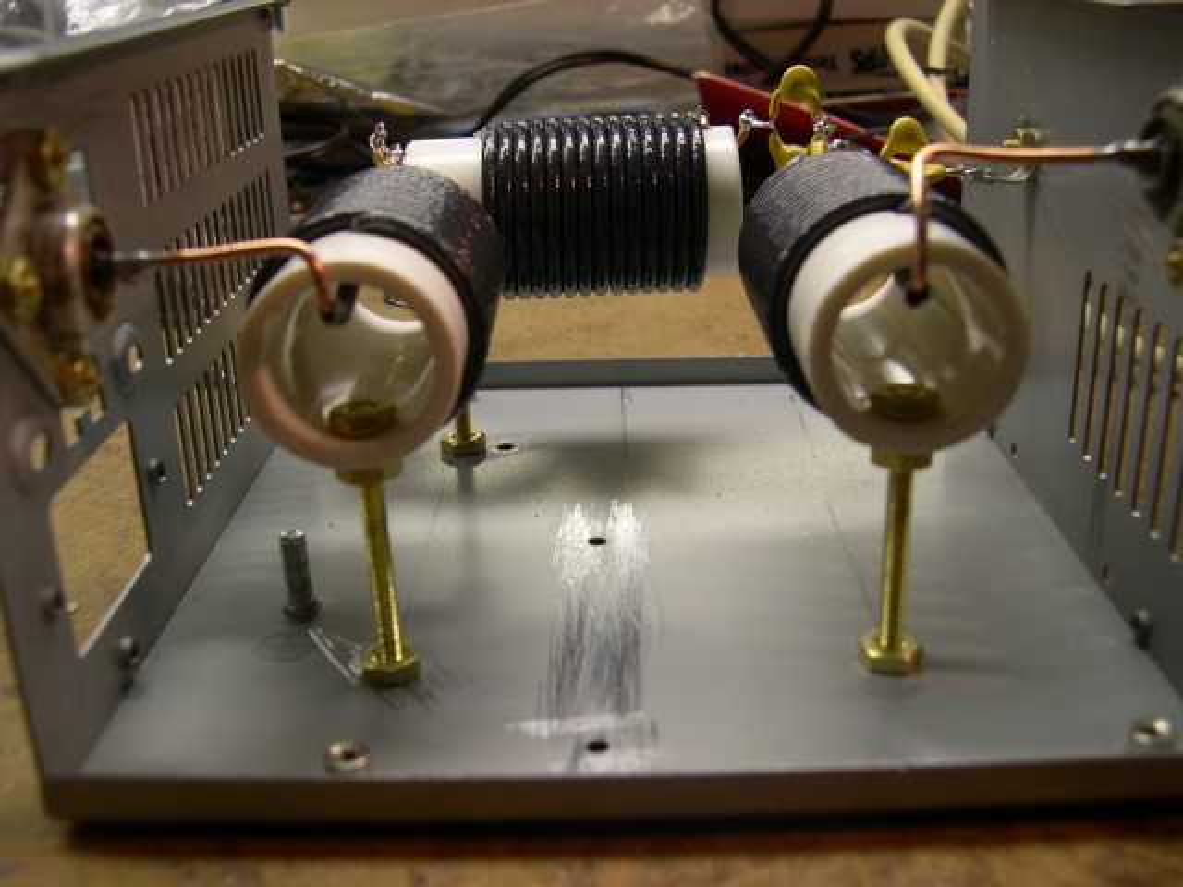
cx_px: 592
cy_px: 444
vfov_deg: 37.7
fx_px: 1299
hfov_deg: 49.0
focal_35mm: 38
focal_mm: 8
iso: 100
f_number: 2.8
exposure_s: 1/31
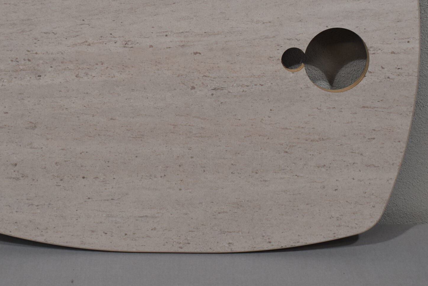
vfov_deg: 18.7
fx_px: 855
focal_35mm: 72
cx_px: 194
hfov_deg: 28.1
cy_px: 43
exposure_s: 1/125
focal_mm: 27
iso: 250
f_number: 5.6
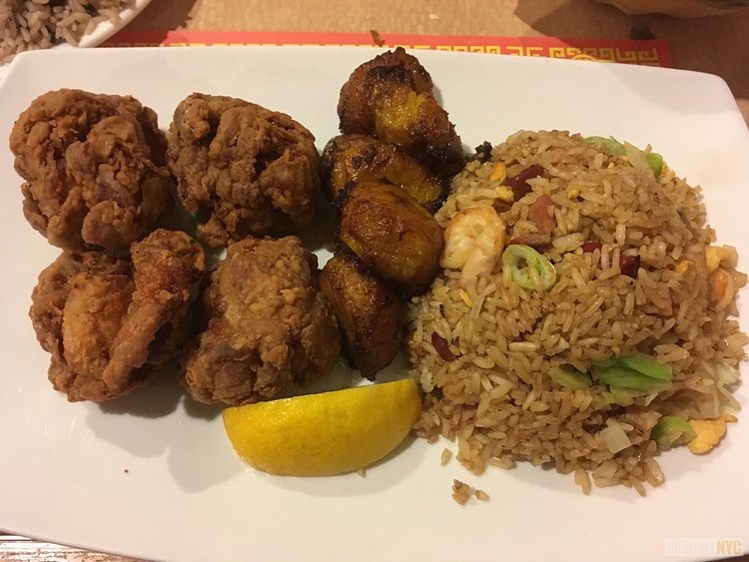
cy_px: 281
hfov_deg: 61.6
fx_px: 628
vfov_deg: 48.3
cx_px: 374
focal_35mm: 29
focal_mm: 4.15
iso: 250
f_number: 2.2
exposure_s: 1/15
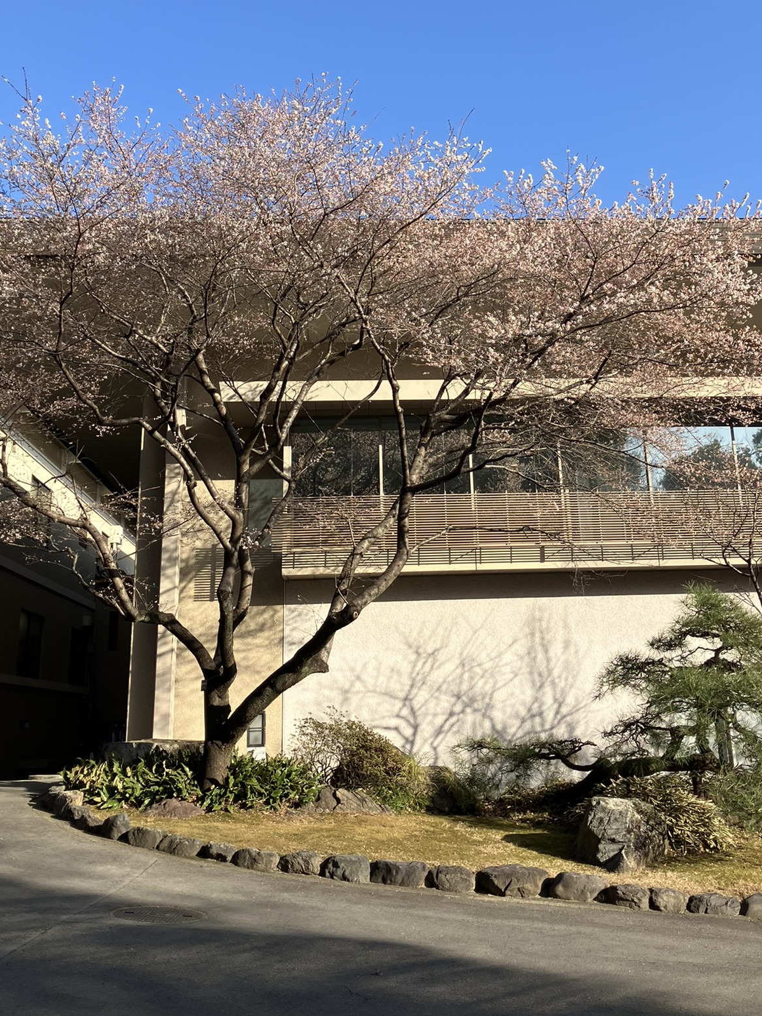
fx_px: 1086
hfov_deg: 38.6
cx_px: 429
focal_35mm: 37
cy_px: 383
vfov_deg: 49.7
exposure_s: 1/1156
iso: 32
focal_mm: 3.99
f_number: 1.8
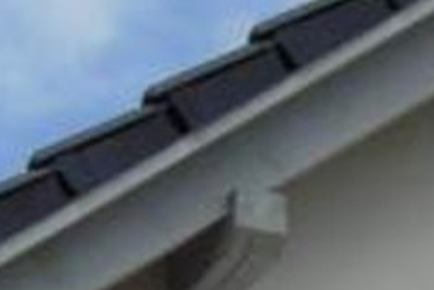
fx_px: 8408
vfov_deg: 2.0
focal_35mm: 697
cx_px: 965
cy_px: 748
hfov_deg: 2.9
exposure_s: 1/200
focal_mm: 23.9
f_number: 10.3
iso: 80
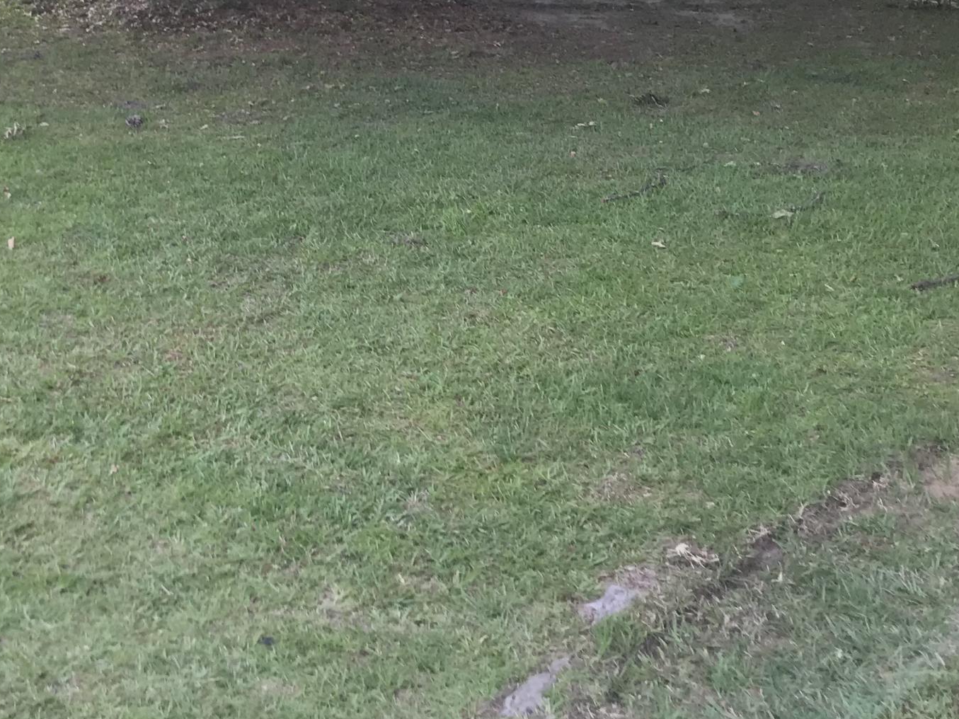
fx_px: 1717
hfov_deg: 30.5
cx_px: 213
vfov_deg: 22.7
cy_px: 2
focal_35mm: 62
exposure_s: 1/162
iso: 20
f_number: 1.8
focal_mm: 3.99
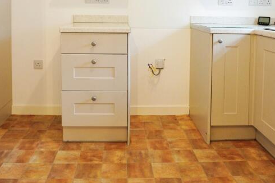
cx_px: 135
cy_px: 1
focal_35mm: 34
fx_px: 260
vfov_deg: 35.3
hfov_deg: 55.8
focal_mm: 16
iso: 1250
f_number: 9
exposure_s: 1/10
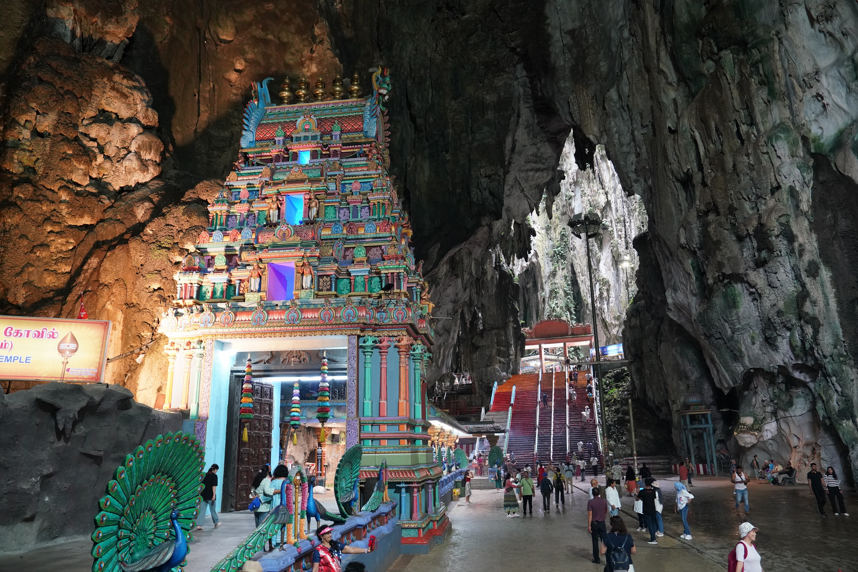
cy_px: 286
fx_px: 572
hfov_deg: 73.7
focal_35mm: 24
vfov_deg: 53.2
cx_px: 429
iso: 4000
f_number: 4
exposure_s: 1/40
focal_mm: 24
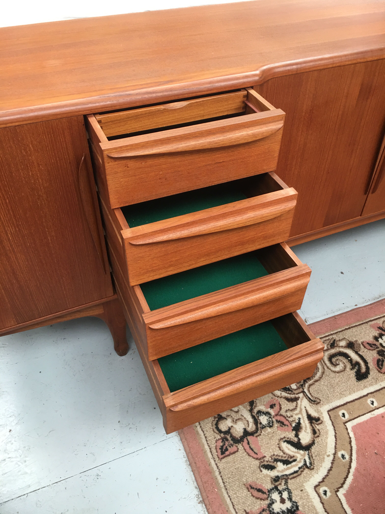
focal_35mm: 29
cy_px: 257
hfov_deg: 48.2
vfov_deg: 61.7
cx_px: 192
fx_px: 430
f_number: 2.2
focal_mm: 4.15
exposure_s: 1/33
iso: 50
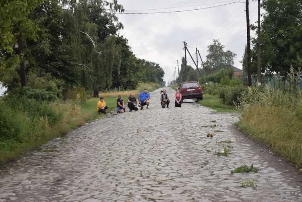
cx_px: 151
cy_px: 101
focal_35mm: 63
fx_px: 529
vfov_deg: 21.6
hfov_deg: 31.9
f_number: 5
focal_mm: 42
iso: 200
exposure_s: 1/320
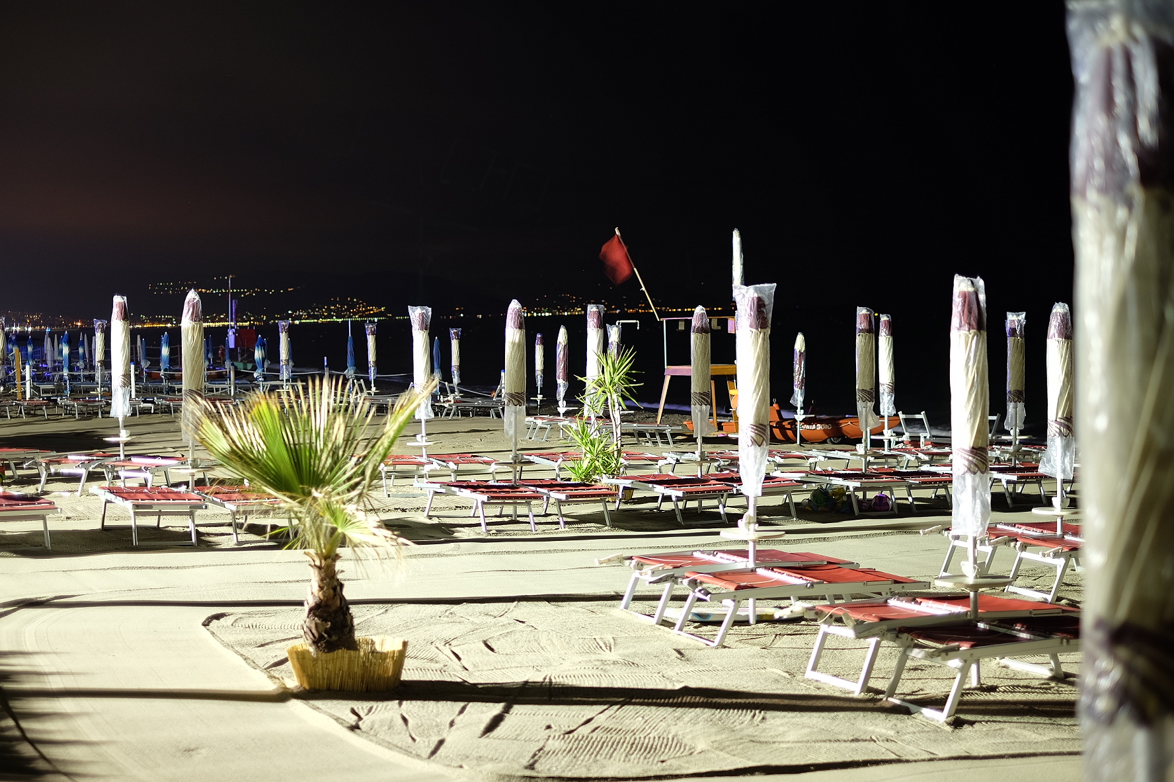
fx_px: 1728
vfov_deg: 25.5
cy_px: 391
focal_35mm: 53
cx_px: 587
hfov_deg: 37.5
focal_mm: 35
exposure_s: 1/2
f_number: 1.4
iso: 200
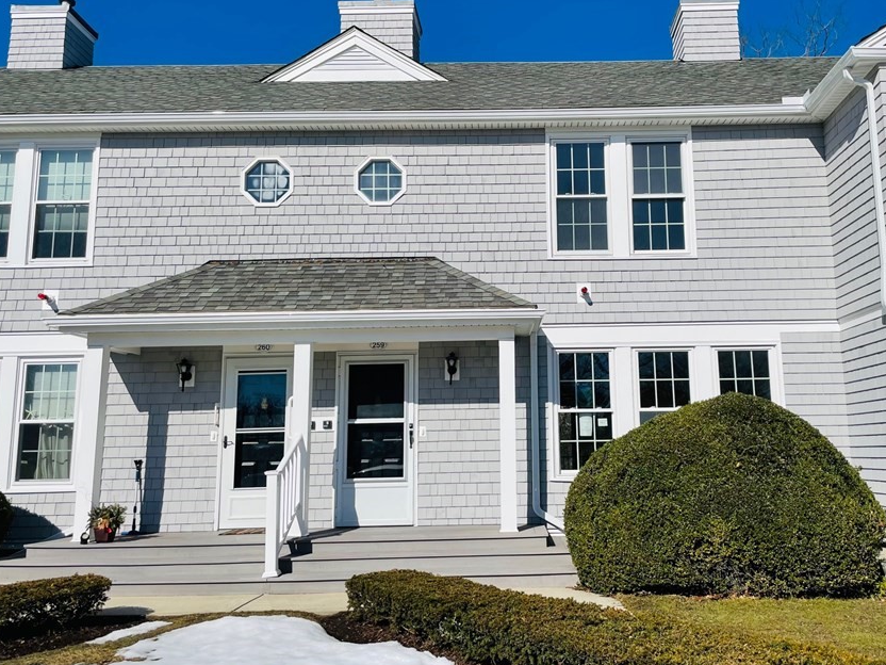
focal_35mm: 32
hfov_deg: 56.5
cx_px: 514
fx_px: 819
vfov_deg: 44.2
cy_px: 322
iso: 32
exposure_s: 1/9091
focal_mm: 4.2
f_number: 1.6
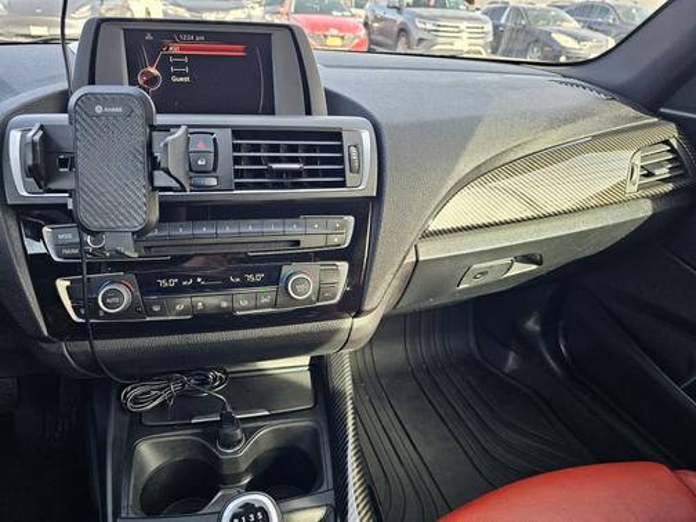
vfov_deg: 58.9
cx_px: 348
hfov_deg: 73.9
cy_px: 261
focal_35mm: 23
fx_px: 462
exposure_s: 1/120
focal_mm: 6.3
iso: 64
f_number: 1.7
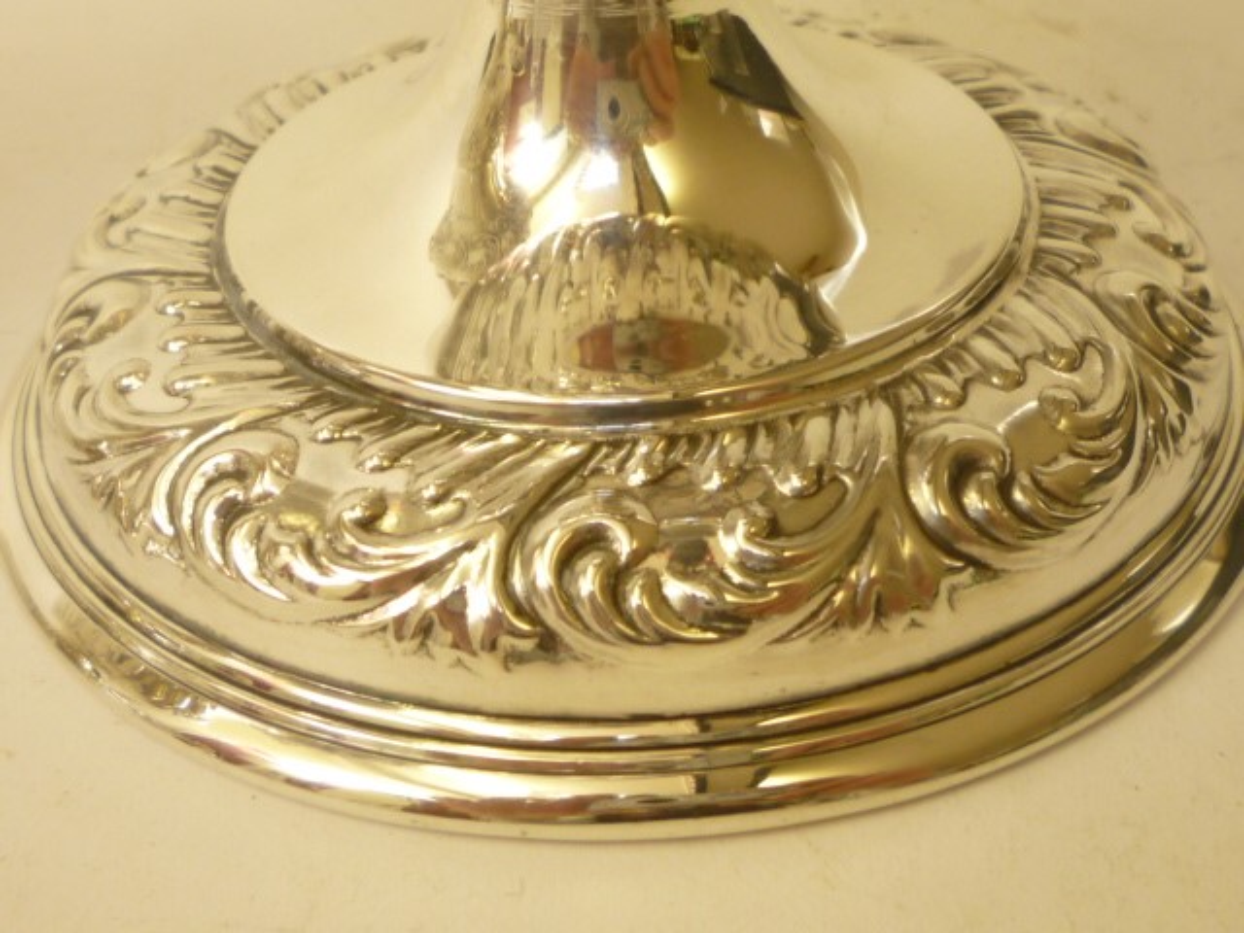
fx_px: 2120
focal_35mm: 59
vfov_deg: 24.8
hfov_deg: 32.7
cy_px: 466
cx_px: 622
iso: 80
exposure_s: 1/40
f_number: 3.3
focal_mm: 5.3
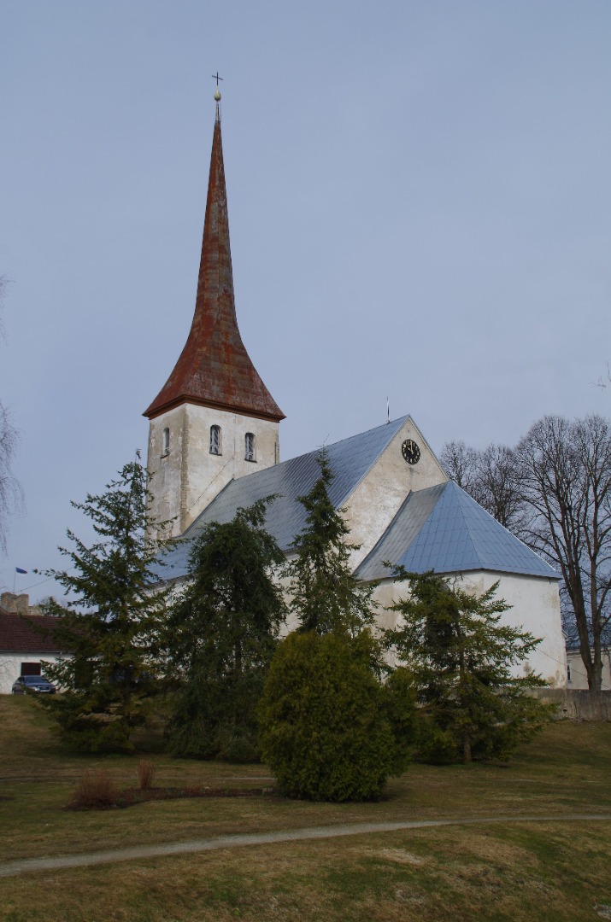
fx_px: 1074
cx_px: 306
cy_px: 461
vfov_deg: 46.5
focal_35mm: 42
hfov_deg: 31.7
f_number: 8
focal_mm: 28
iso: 100
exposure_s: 1/400
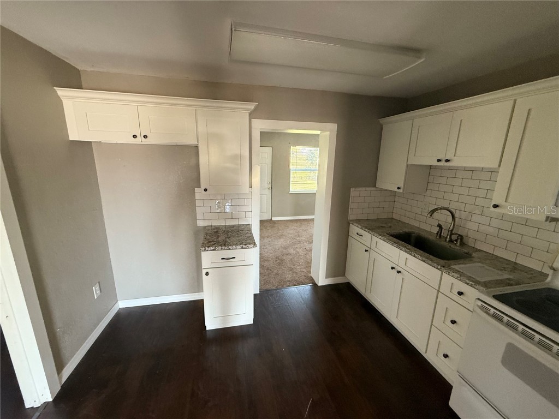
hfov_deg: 102.1
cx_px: 280
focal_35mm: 14
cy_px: 210
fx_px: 226
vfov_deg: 85.7
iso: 320
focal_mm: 2.22
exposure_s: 1/79
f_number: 2.2
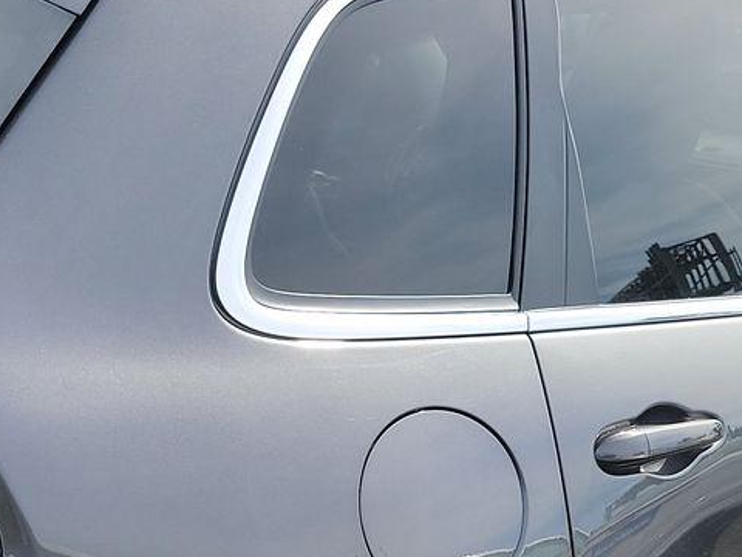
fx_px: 1715
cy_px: 596
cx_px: 230
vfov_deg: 17.8
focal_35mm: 80
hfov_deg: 24.3
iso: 50
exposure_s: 1/545
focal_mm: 6.7
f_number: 1.8
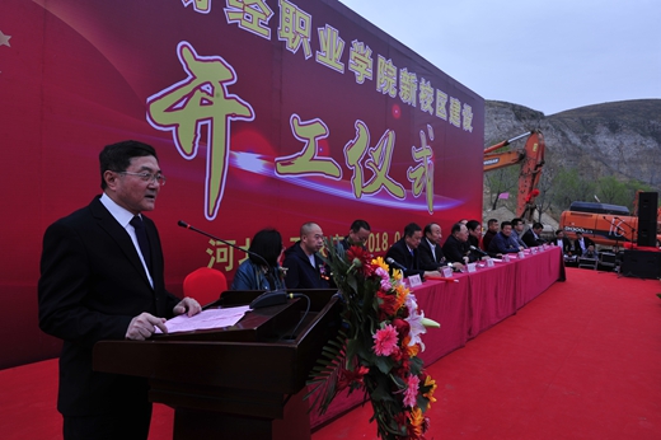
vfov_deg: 53.1
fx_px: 440
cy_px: 220
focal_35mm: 24
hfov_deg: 73.8
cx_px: 330
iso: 200
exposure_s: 1/100
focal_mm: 24
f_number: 10
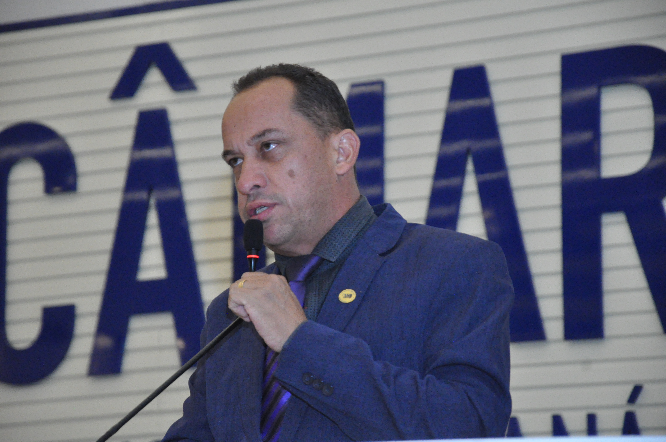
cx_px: 333
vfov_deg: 8.7
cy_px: 221
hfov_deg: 13.1
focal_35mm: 158
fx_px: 2910
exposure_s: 1/160
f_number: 5.6
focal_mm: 105
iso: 3200
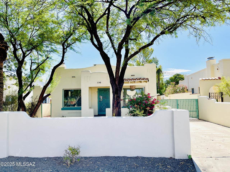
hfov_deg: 69.4
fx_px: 166
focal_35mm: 25
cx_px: 115
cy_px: 86
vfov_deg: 54.9
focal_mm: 5.1
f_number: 1.6
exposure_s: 1/2660
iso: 32
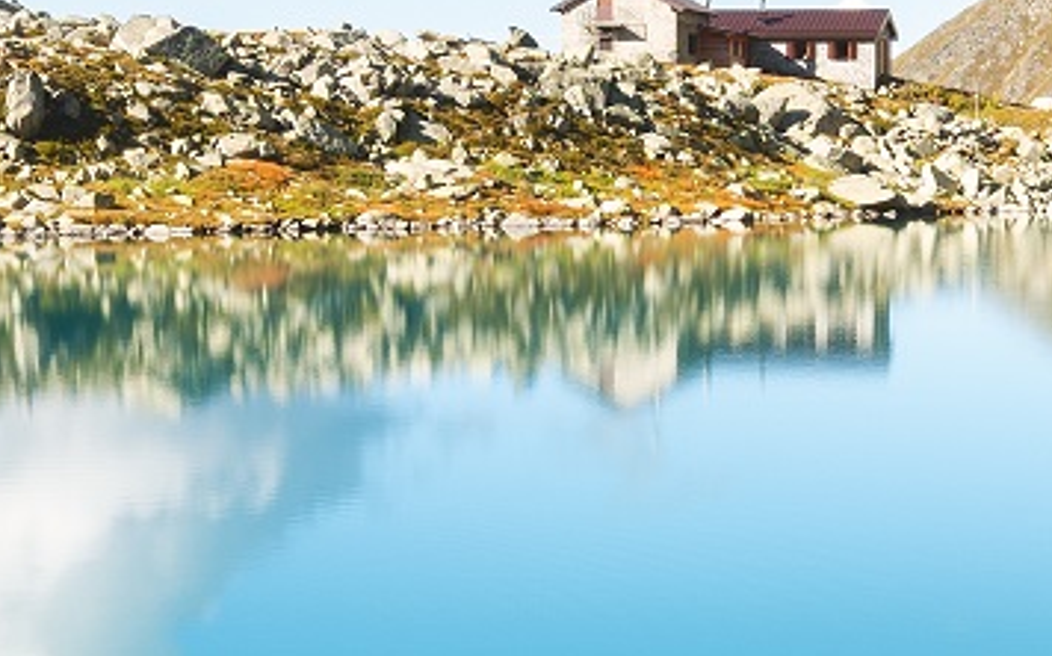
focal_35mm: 110
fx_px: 3152
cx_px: 839
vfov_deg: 11.8
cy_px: 502
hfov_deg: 18.8
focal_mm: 16
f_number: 13
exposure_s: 1/6
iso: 64
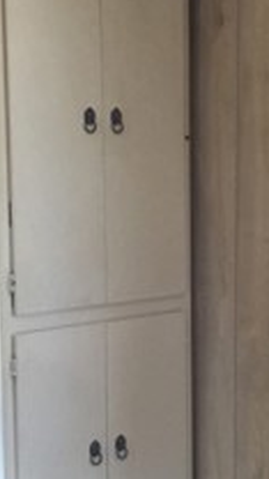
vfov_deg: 21.8
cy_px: 357
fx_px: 1230
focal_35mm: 97
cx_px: 126
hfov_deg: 12.5
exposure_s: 1/40
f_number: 2.2
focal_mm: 4.15
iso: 40
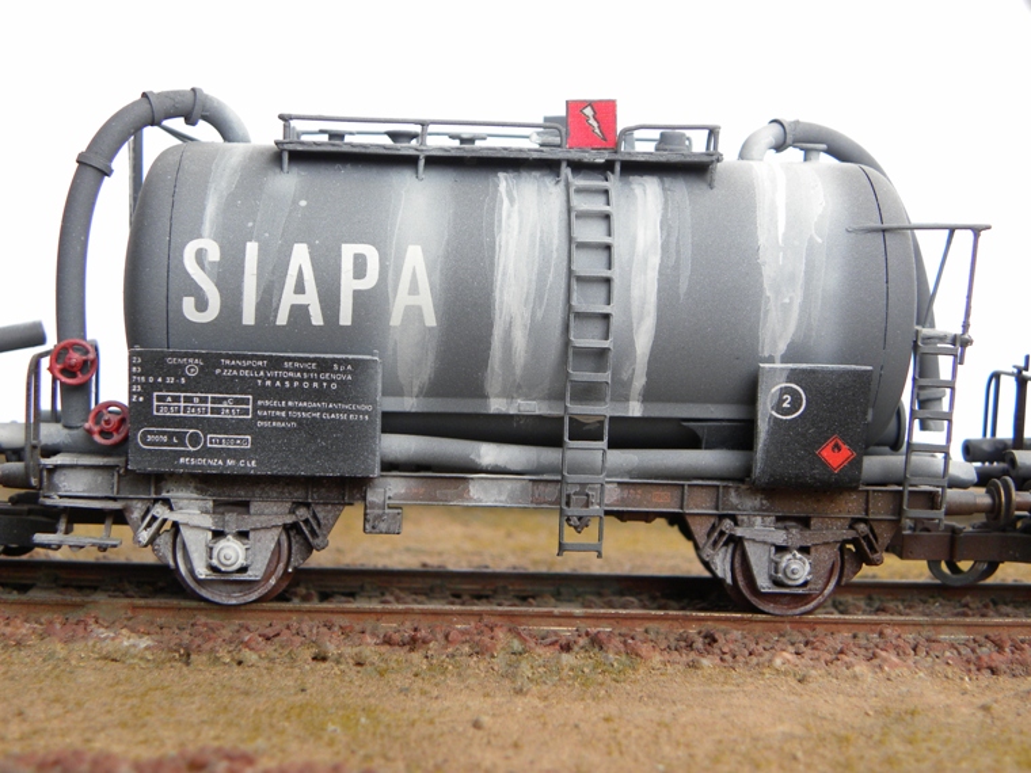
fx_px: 1549
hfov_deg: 36.8
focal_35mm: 52
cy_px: 386
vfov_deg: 28.0
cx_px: 516
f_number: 3.5
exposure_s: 1/60
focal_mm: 9.2
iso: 106
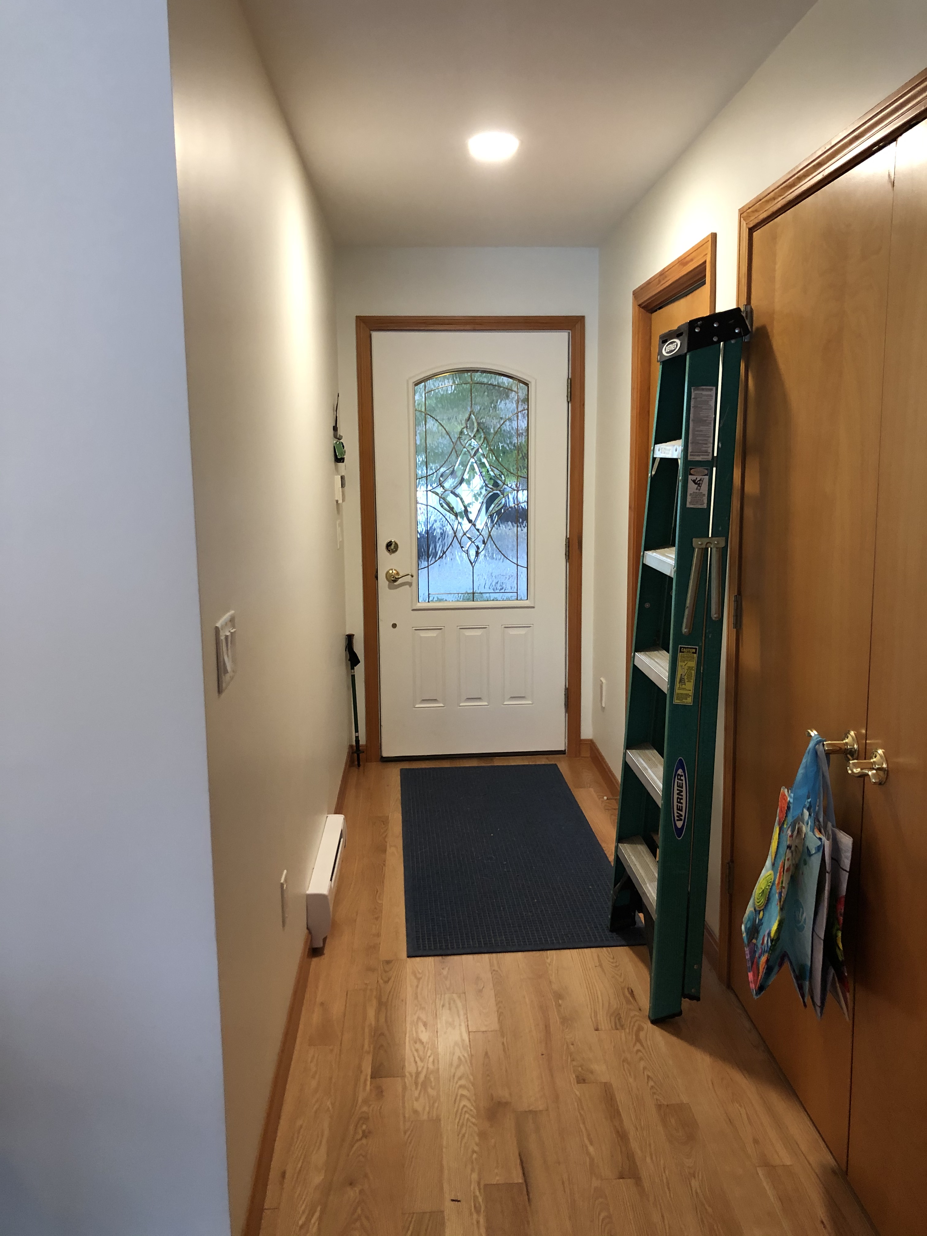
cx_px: 464
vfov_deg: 63.4
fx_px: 1000
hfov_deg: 49.7
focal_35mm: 28
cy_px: 618
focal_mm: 3.99
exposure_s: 1/15
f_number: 1.8
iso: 64
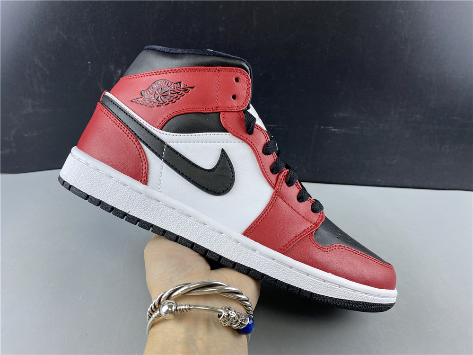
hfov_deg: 67.3
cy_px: 178
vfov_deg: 53.1
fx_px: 355
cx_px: 236
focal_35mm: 26
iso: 64
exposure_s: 1/100
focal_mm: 4.25
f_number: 1.8
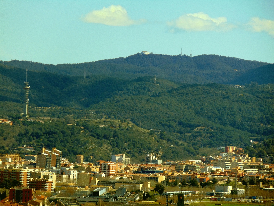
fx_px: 3000
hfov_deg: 5.2
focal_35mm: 379
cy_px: 103
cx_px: 137
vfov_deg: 3.9
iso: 80
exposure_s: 1/800
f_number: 4.2
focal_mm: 68
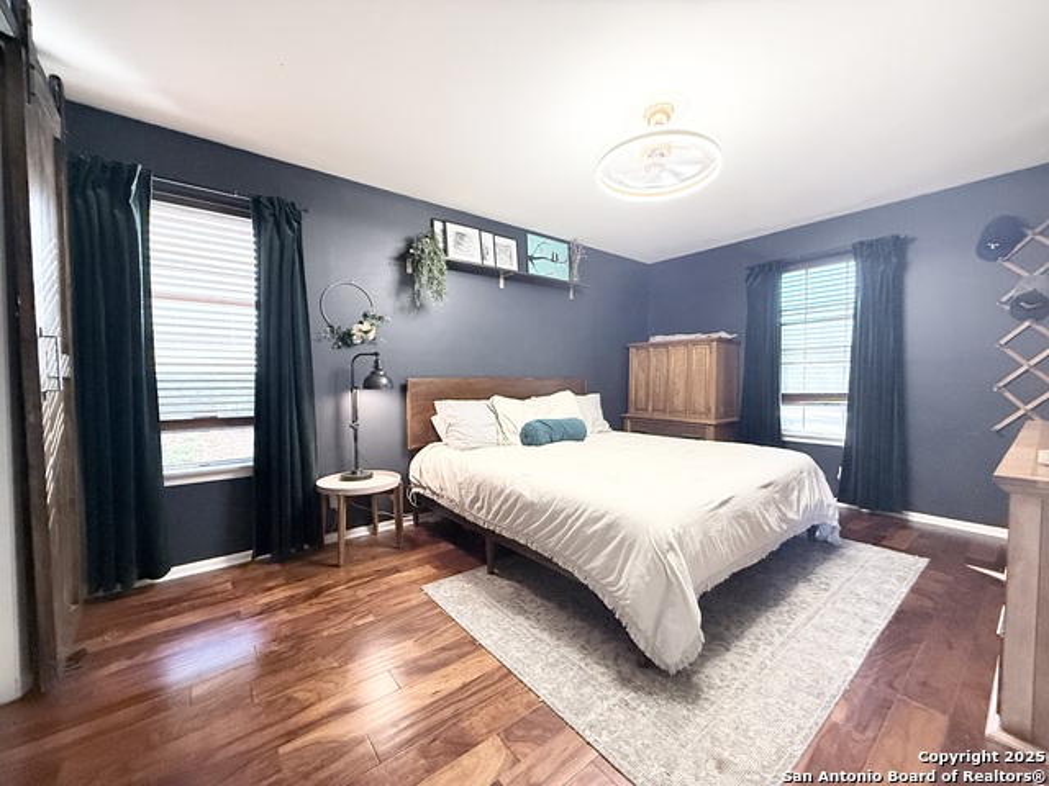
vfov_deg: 85.7
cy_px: 393
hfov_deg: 102.1
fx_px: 424
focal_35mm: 14
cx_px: 524
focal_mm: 2.22
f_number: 2.2
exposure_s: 1/60
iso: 500
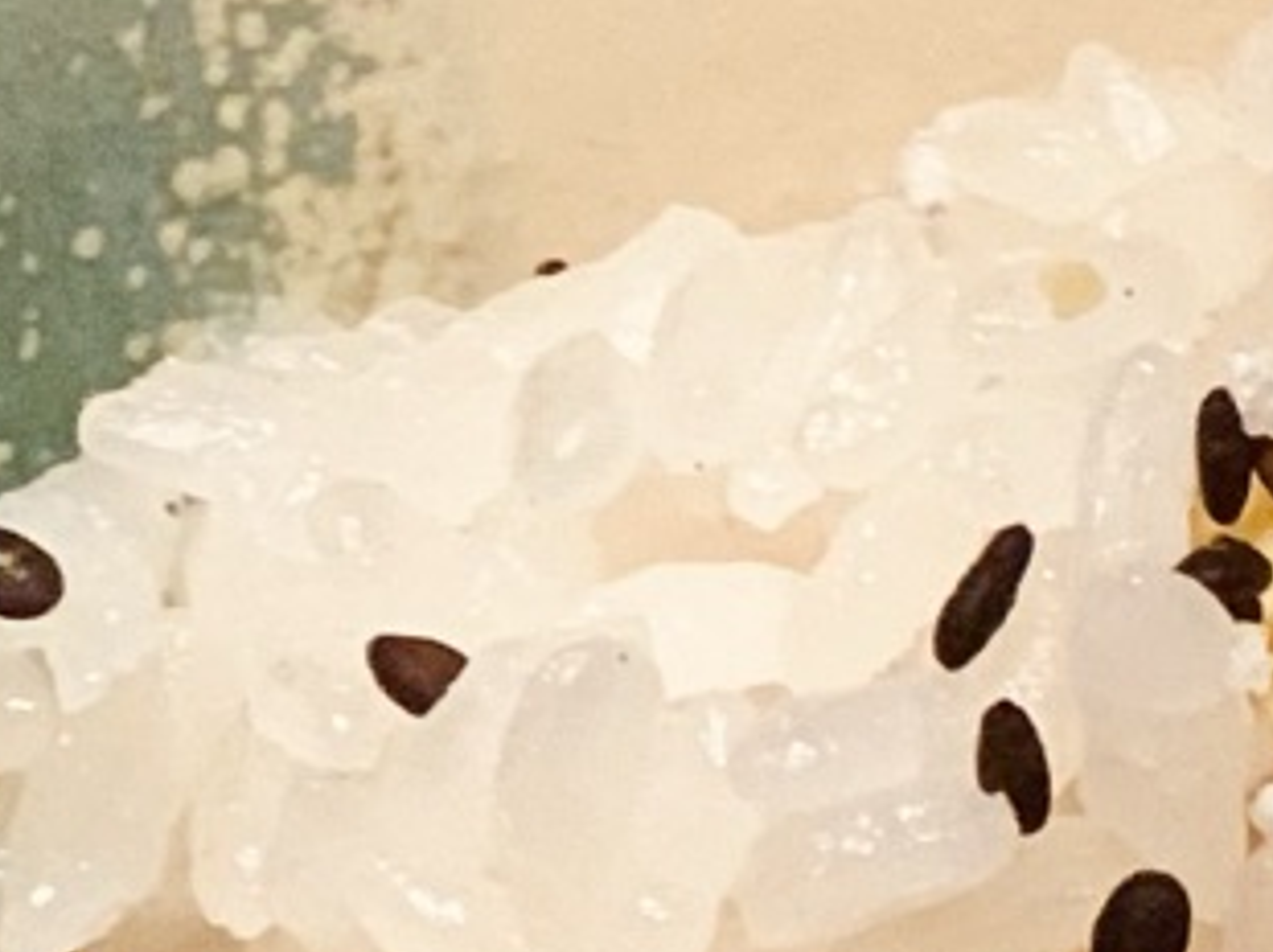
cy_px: 1079
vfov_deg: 4.3
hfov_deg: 5.6
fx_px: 12641
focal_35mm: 344
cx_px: 3092
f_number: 2.4
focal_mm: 6
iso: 160
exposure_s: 1/60
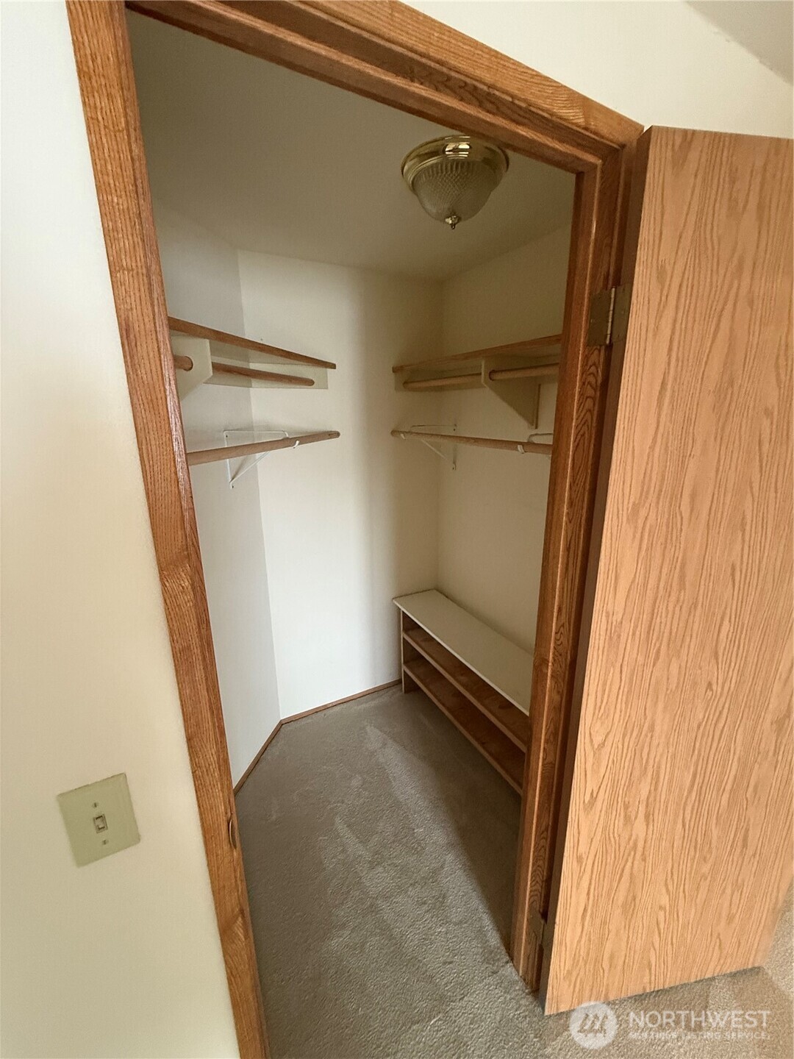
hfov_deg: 85.7
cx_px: 397
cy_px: 530
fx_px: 428
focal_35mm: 14
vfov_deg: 102.1
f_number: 2.2
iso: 500
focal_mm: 2.22
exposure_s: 1/60
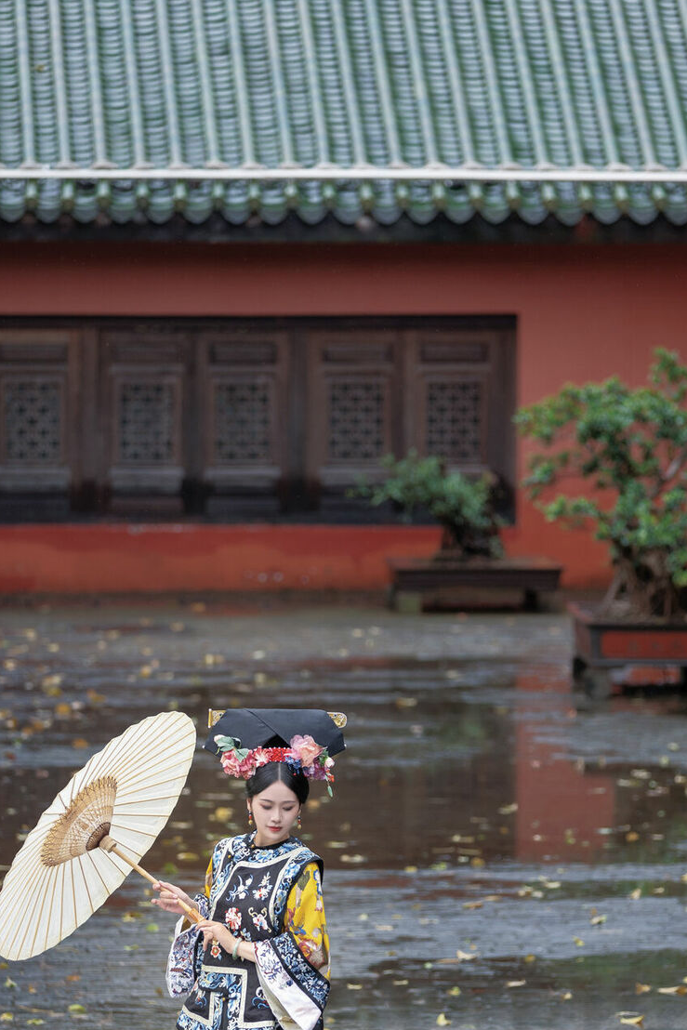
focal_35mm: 209
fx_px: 5980
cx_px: 396
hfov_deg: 6.6
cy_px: 700
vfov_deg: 9.8
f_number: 2.8
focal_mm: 145
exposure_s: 1/800
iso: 160
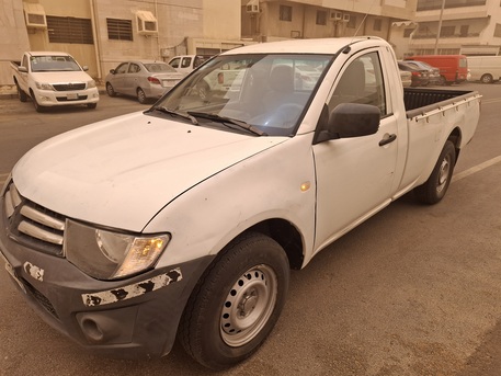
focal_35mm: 23
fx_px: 333
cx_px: 250
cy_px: 188
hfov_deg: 73.9
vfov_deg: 58.9
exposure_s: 1/400
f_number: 1.8
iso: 50
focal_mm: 5.54
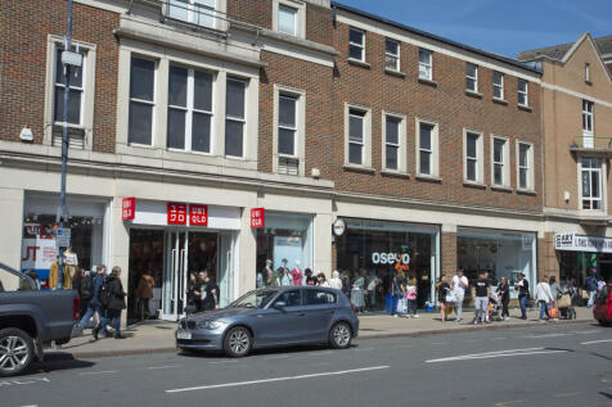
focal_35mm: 40
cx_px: 306
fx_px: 680
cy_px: 204
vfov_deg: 33.4
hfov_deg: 48.5
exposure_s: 1/250
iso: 100
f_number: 11
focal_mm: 40
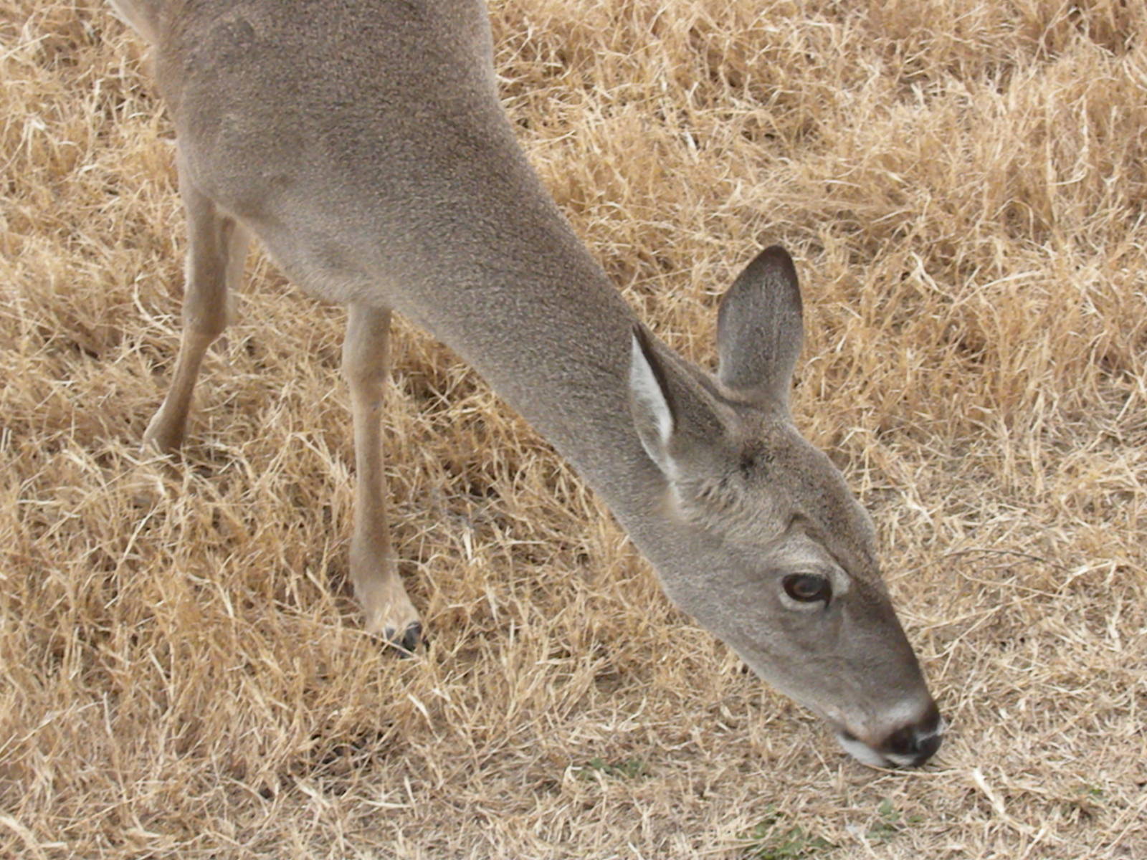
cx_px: 574
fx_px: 2816
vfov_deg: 17.4
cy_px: 430
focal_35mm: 85
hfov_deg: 23.0
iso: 640
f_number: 14
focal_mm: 15
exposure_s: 1/97.5
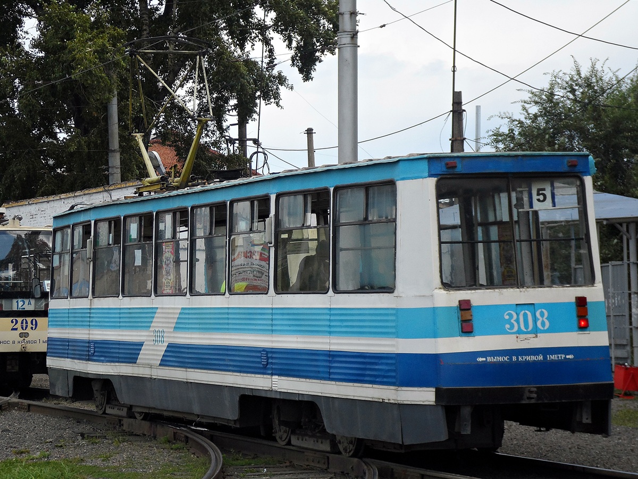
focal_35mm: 100
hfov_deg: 19.6
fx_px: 1843
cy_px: 240
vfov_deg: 14.8
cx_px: 319
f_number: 5.2
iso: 80
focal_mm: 18
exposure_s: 1/350
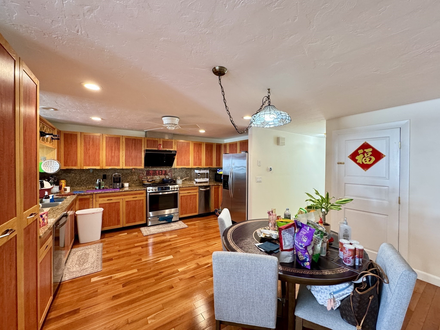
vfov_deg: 85.7
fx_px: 178
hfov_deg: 102.1
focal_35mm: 14
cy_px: 165
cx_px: 220
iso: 400
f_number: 2.2
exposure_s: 1/60
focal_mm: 2.22
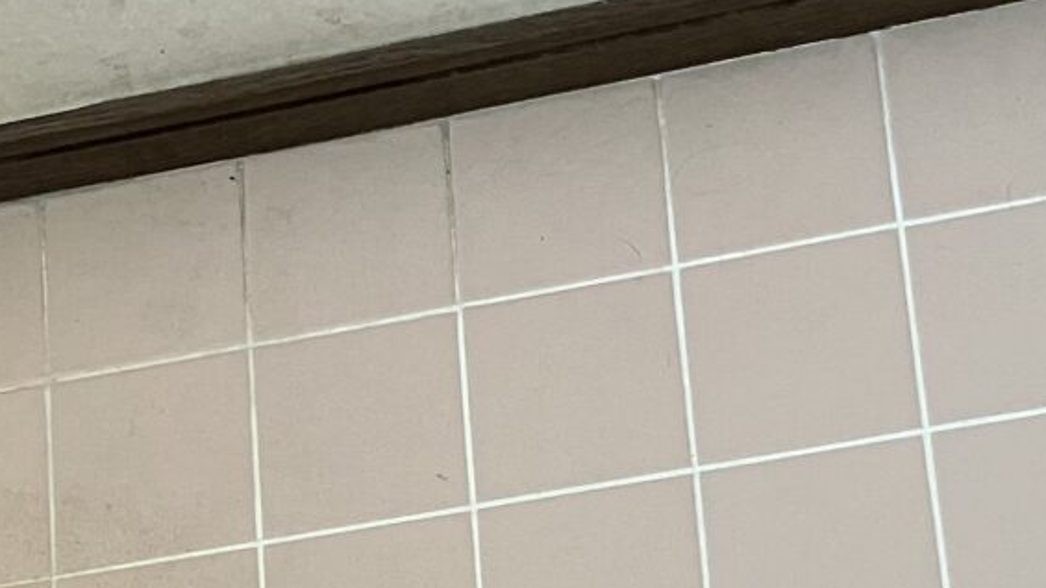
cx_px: 391
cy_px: 804
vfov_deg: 10.9
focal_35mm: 108
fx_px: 2996
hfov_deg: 19.8
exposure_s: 1/60
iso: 125
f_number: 1.8
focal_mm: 3.99
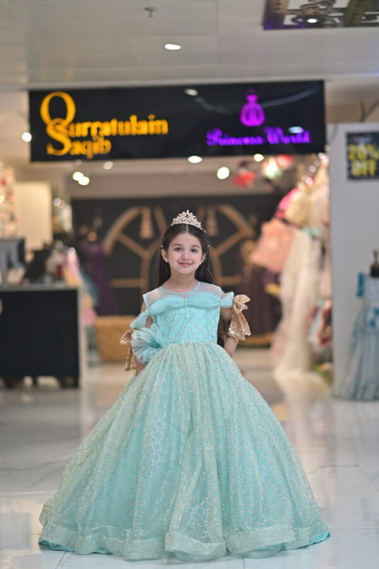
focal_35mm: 85
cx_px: 190
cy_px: 284
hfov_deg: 16.1
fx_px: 1342
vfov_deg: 23.9
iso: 200
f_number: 1.8
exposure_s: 1/160
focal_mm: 85
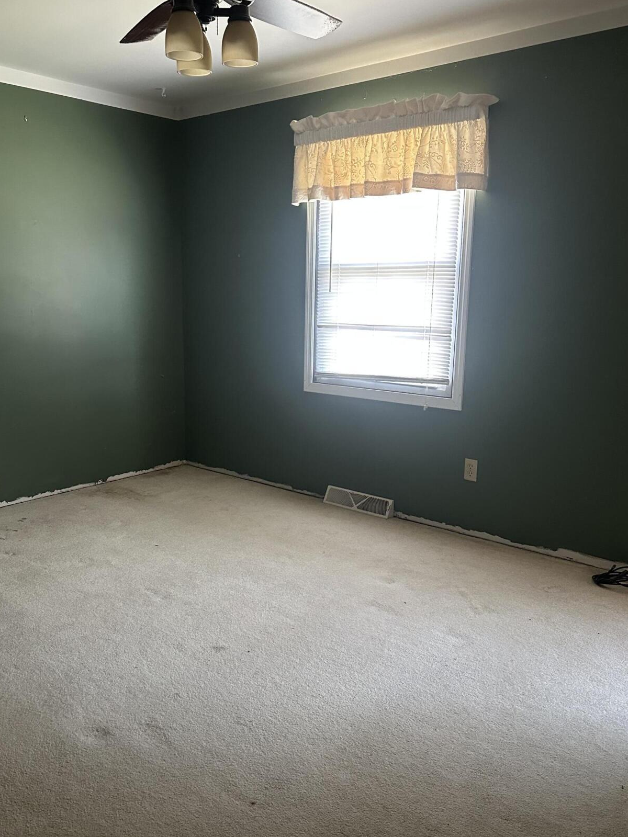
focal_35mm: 30
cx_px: 256
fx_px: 726
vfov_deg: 60.0
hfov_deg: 46.6
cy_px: 429
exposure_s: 1/60
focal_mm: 6.86
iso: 500
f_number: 1.78
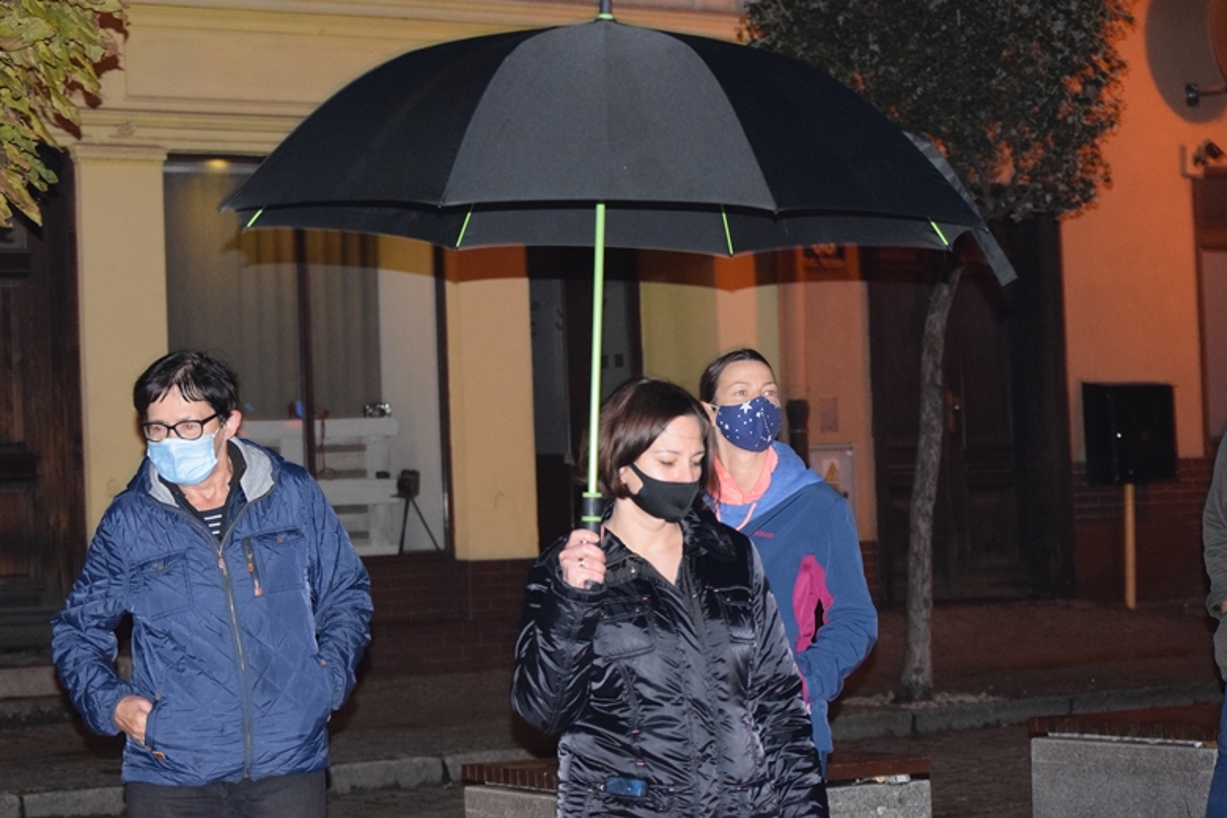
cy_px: 409
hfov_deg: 24.6
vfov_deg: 16.6
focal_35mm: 82
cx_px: 614
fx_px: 2812
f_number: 4
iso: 3200
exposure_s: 1/60
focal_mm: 55
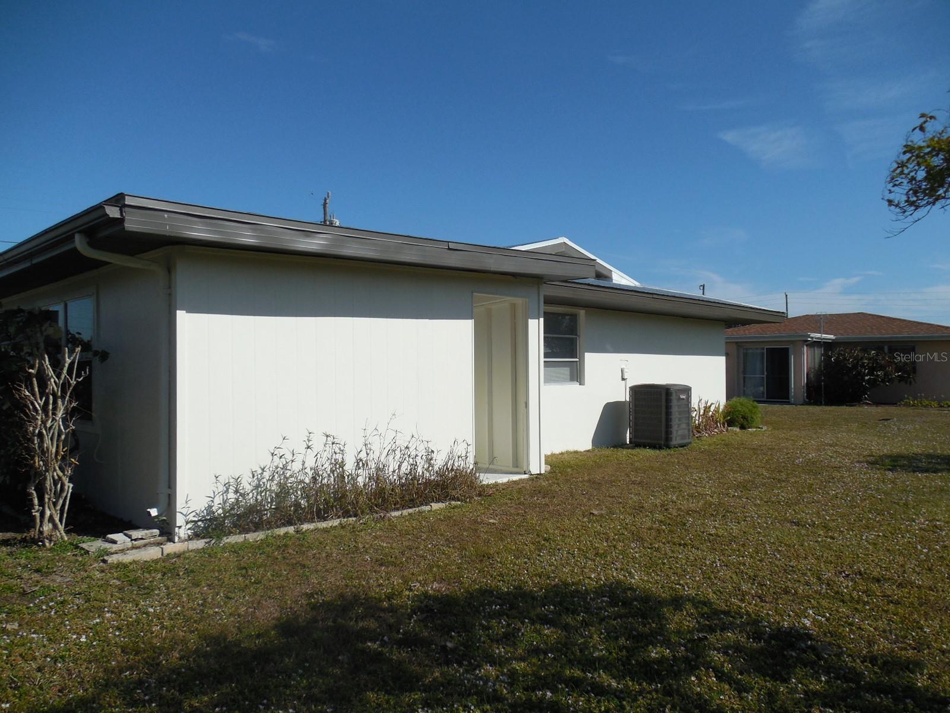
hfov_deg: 69.4
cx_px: 475
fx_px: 686
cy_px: 356
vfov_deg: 54.9
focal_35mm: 25
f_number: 6.6
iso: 125
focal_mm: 4.5
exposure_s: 1/800
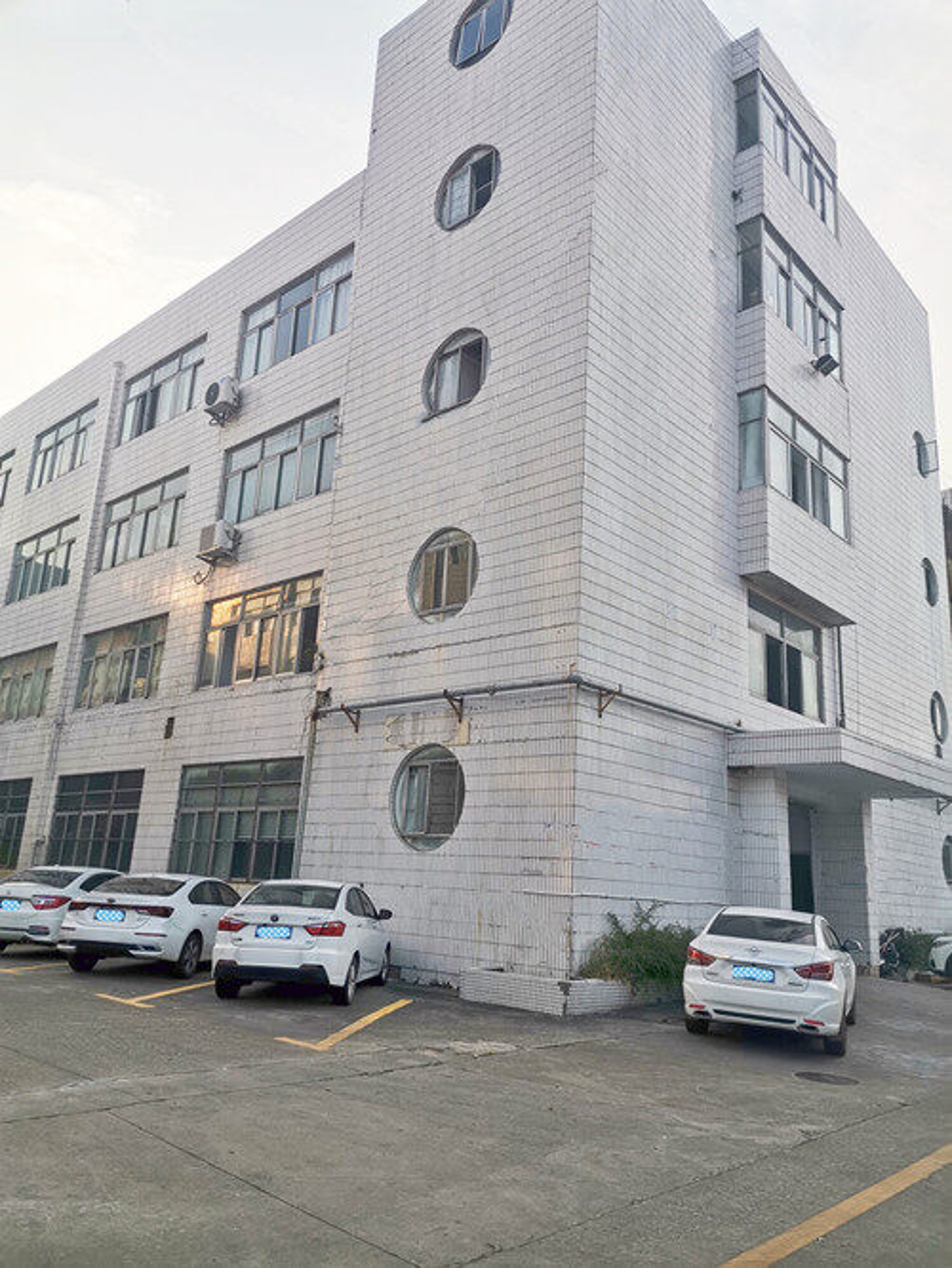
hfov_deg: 53.1
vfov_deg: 67.3
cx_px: 476
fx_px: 953
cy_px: 634
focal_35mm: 26
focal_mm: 4.75
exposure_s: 1/890
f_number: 1.8
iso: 50
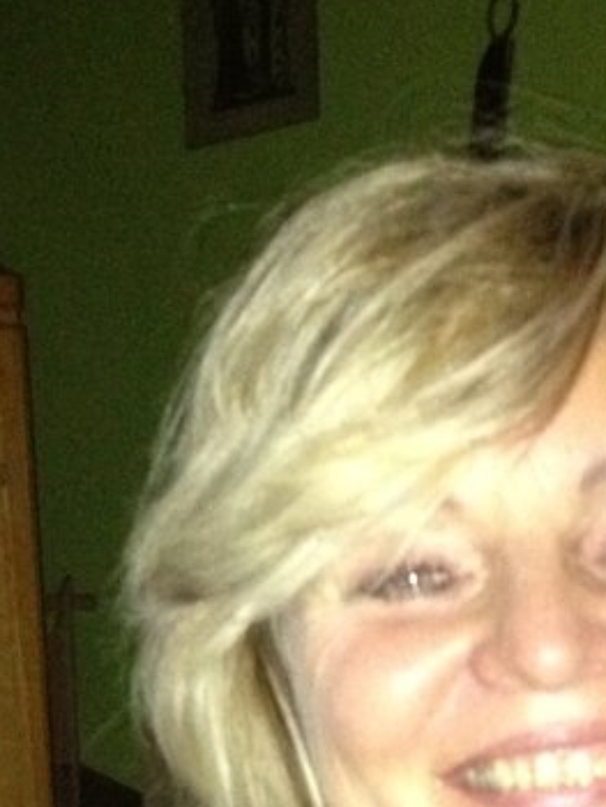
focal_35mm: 120
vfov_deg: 15.4
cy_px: 1118
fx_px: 2798
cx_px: 680
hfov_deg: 12.1
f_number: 2.4
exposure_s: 1/16
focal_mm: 4.28
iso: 400
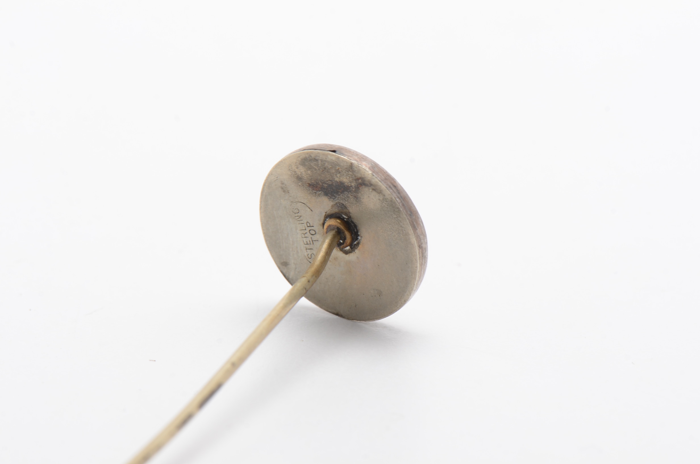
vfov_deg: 10.7
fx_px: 2474
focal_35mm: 128
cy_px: 232
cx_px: 350
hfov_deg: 16.1
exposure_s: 1/125
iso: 200
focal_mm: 85
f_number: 14
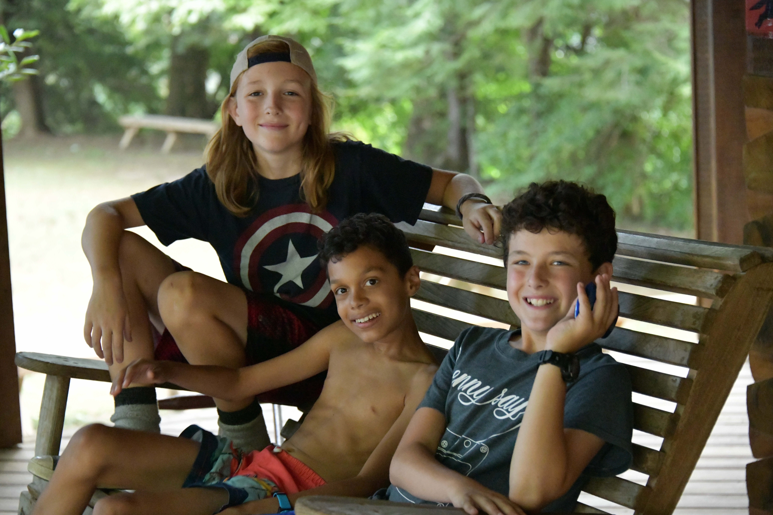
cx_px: 386
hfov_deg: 19.5
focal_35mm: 105
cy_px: 258
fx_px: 2254
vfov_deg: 13.0
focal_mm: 105
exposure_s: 1/250
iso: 16000
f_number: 5.3
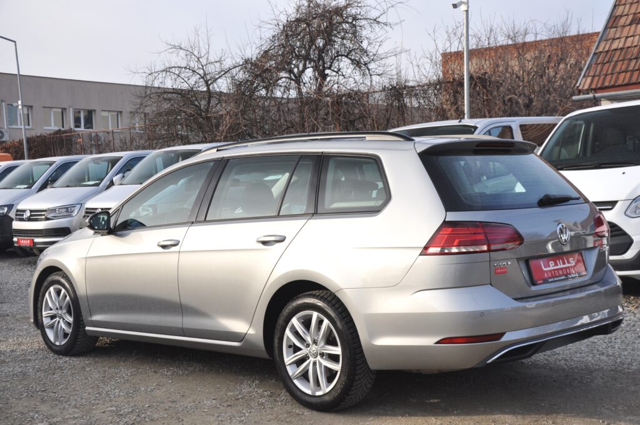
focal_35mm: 48
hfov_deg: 41.2
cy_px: 212
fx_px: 852
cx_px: 320
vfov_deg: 28.0
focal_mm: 32
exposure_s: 1/250
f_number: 8
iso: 400
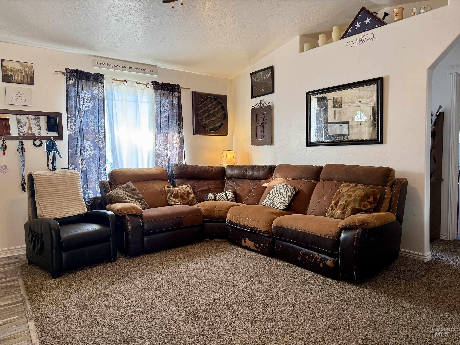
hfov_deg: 71.6
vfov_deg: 56.8
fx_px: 319
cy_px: 172
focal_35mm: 24
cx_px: 230
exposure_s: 1/60
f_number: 1.78
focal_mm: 6.76
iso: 160
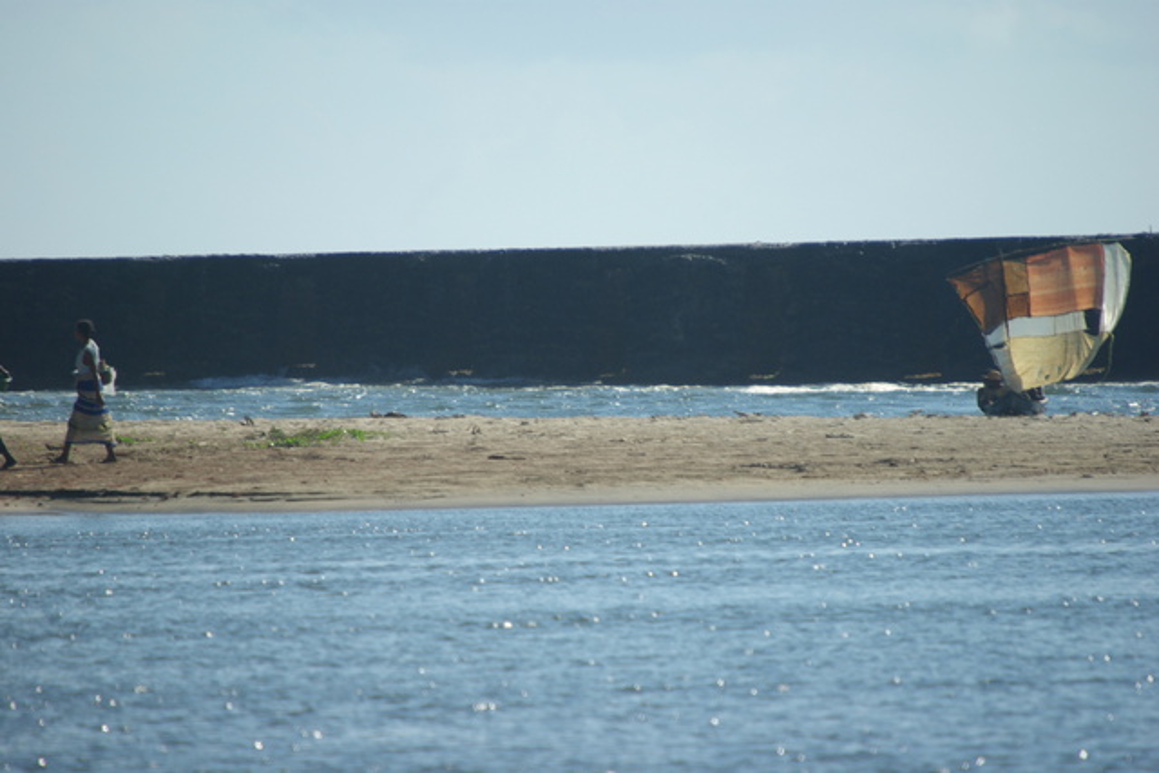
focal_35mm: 750
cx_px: 580
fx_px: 24150
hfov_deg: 2.7
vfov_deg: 1.8
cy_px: 386
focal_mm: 500
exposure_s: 1/350
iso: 100
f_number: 6.7
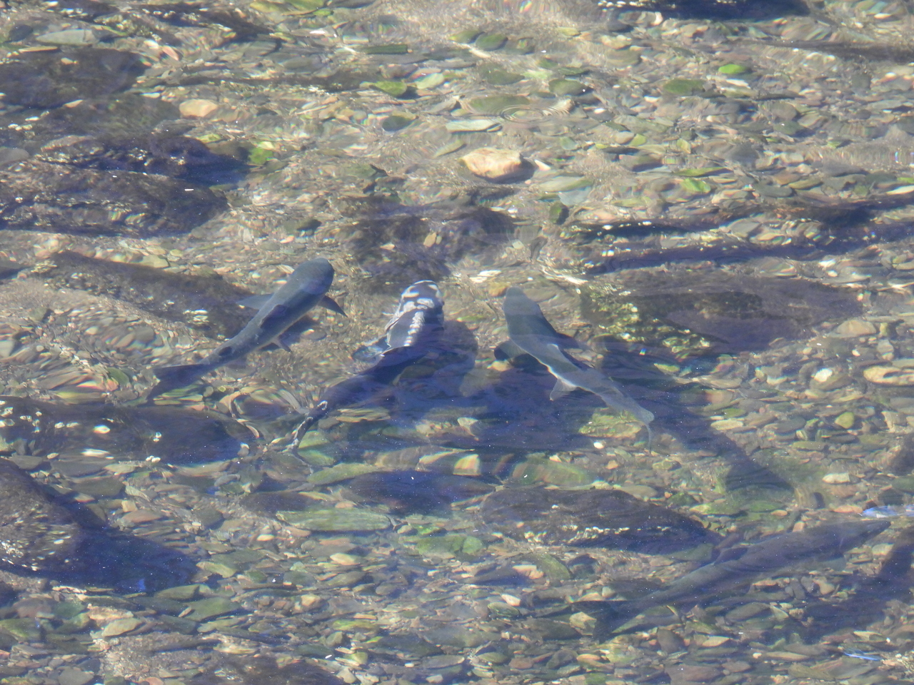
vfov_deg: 2.5
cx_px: 457
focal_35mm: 600
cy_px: 342
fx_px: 15842
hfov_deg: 3.3
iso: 400
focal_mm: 107
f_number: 5
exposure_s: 1/125
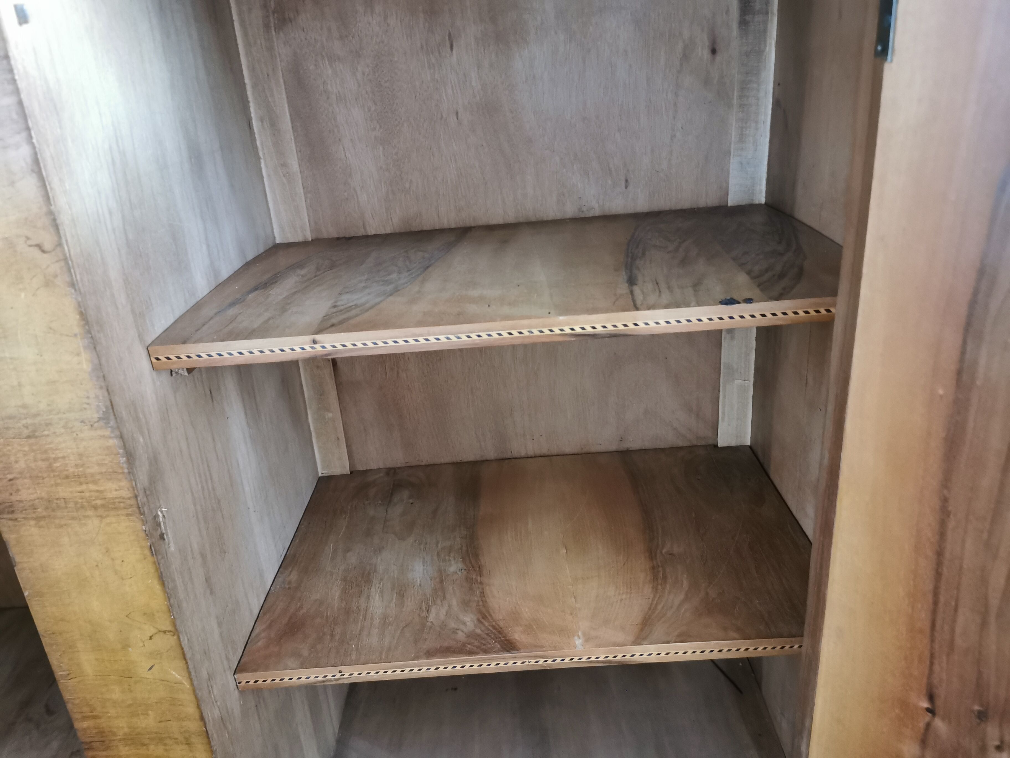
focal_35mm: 27
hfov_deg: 65.3
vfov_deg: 51.4
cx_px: 505
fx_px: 788
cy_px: 379
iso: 800
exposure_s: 1/25
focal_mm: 5.56
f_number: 1.6
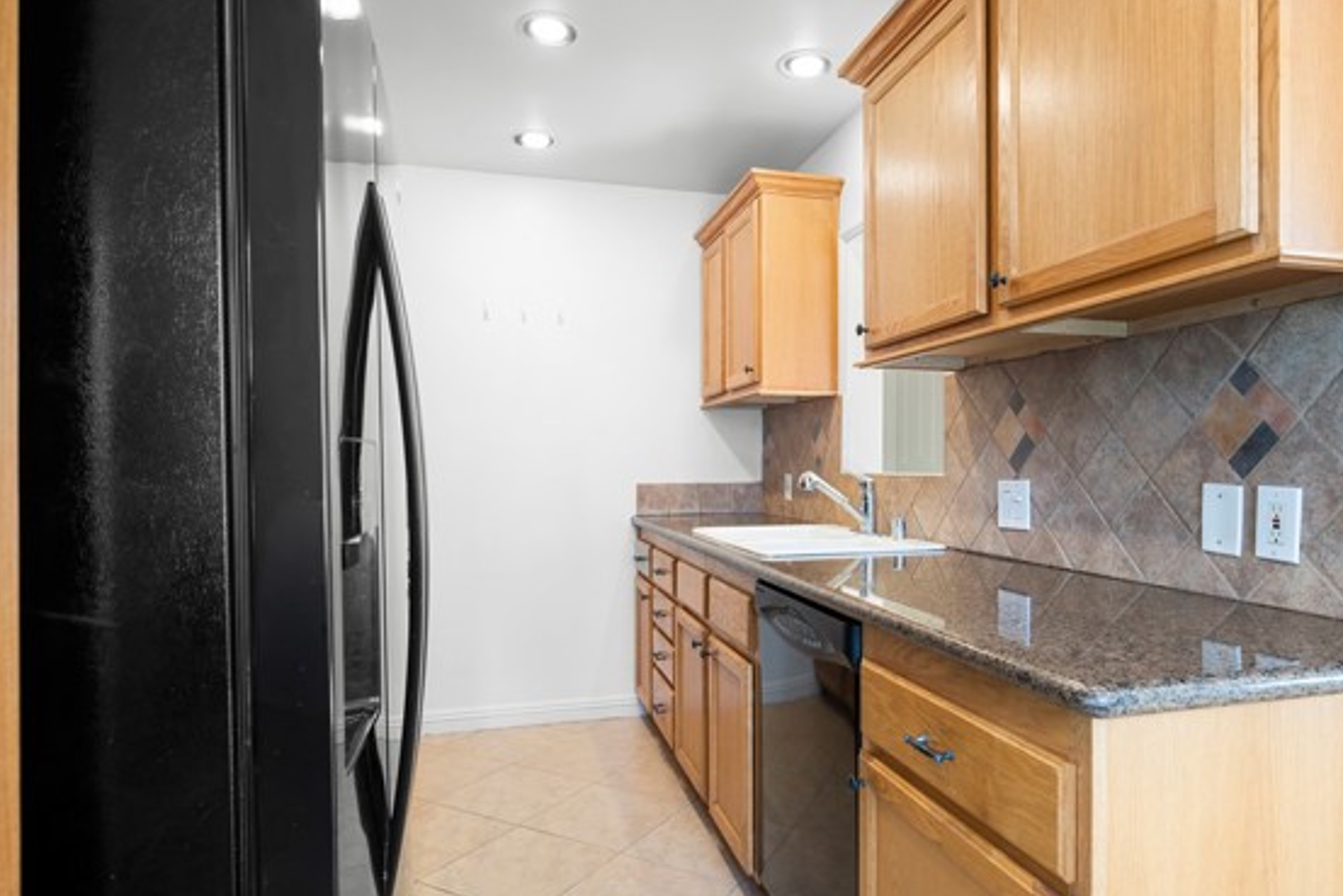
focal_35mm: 22
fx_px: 821
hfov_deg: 78.4
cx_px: 736
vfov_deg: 57.2
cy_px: 467
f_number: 8
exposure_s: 1/2
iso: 125
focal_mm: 19
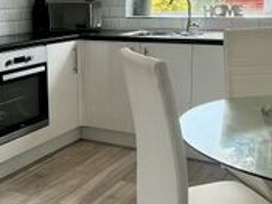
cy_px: 86
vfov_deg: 28.0
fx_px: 408
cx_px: 93
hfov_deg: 36.5
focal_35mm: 52
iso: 32
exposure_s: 1/109
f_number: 1.8
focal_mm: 1.57
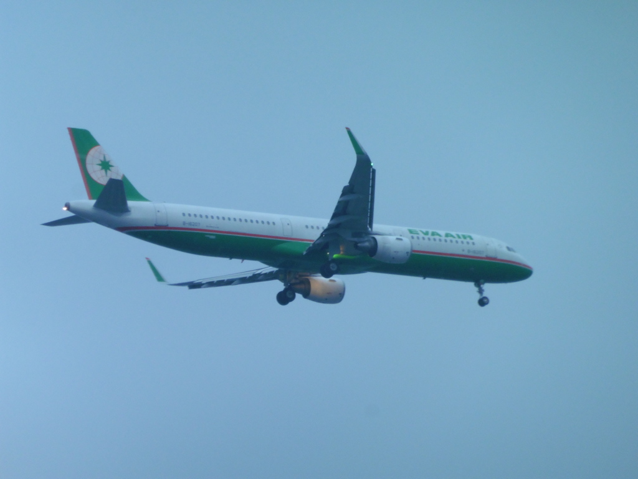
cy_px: 240
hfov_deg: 4.6
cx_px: 319
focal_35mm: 434
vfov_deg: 3.4
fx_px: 7999
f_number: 6.2
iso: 400
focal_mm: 77.4
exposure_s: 1/25
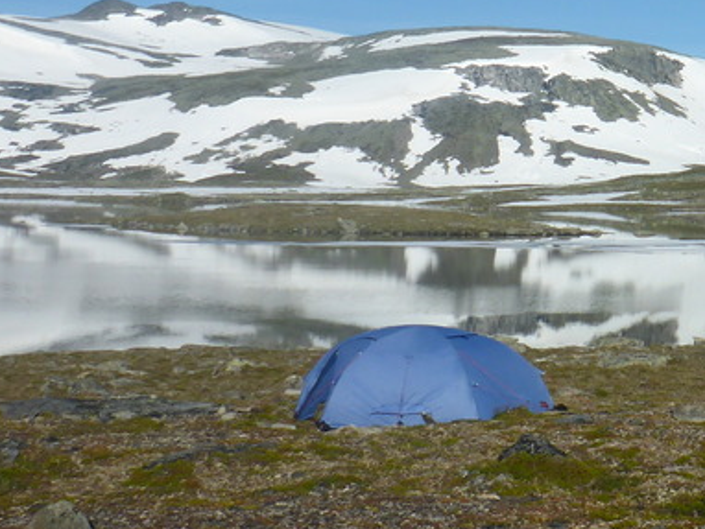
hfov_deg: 24.1
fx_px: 1528
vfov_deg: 19.4
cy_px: 76
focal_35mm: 75
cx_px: 797
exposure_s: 1/250
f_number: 10
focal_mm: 4.9
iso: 100
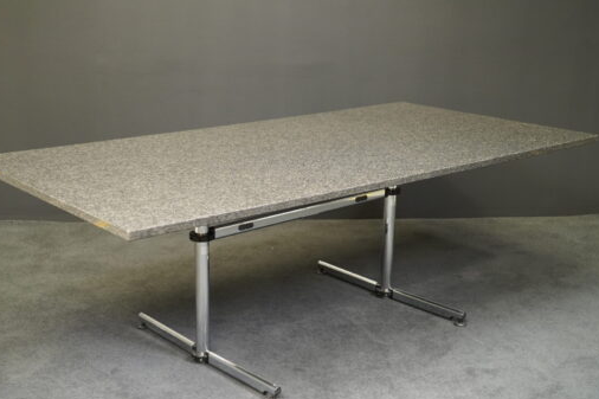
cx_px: 269
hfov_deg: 38.9
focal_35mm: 51
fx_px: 848
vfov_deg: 26.5
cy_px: 217
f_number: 5
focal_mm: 43
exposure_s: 1/100
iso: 5000
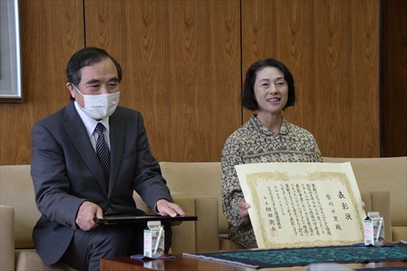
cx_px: 204
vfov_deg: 13.0
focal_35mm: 105
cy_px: 136
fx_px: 1187
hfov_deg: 19.5
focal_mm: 70
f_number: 8
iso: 2500
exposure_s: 1/250
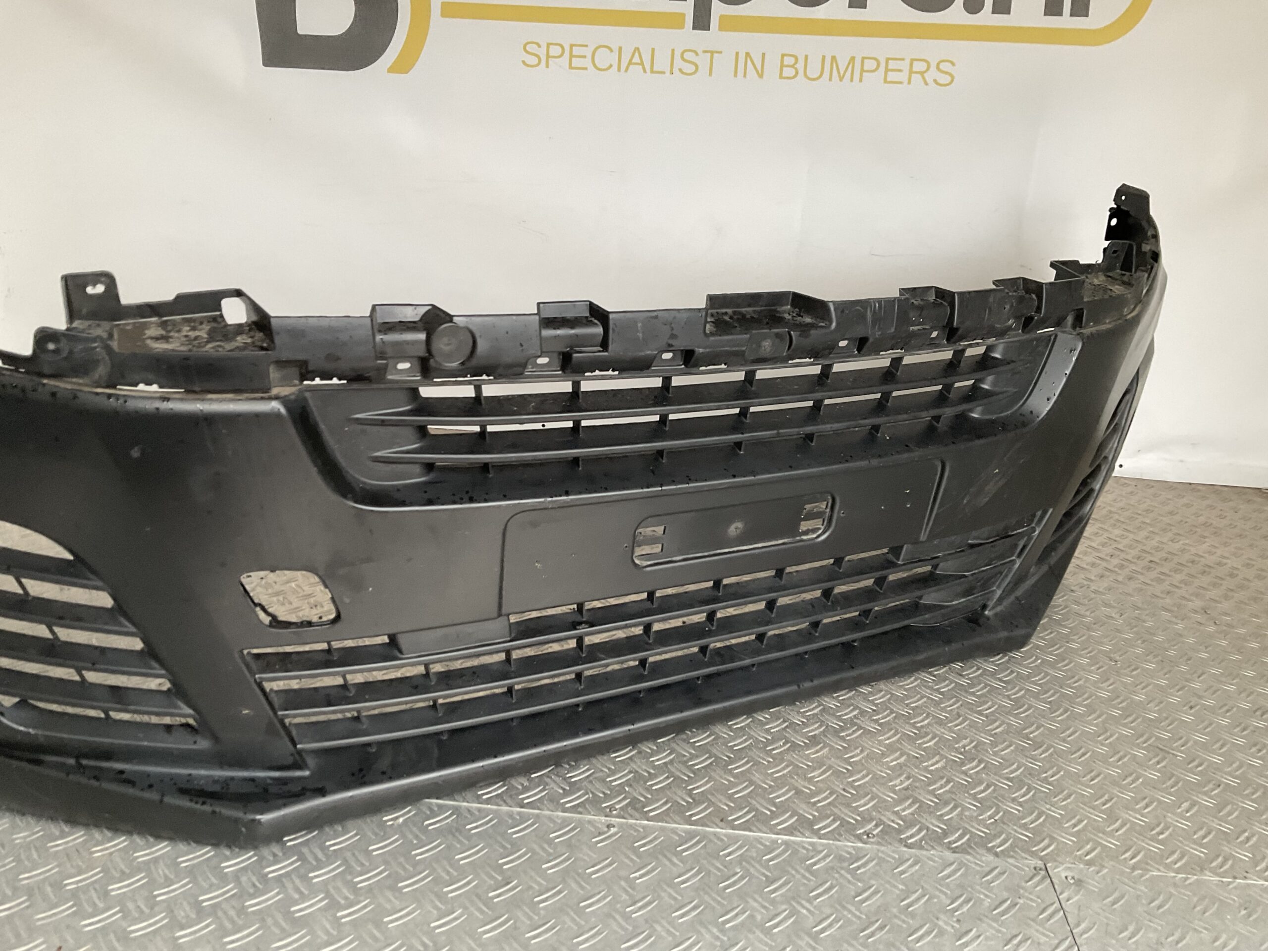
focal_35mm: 29
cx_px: 634
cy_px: 476
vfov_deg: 48.2
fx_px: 1062
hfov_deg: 61.7
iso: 64
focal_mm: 3
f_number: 1.8
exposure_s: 1/50
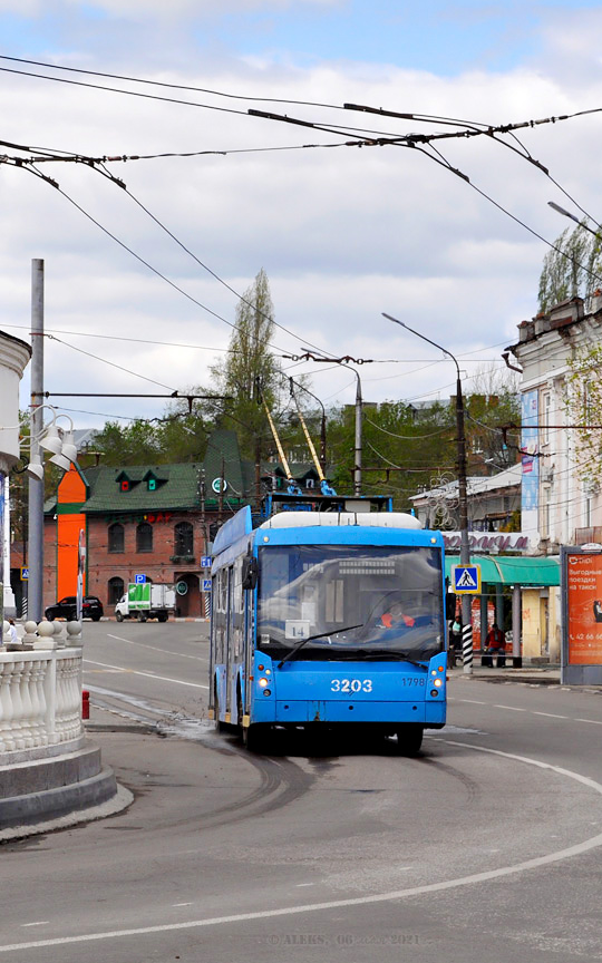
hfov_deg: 11.4
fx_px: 3019
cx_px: 350
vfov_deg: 18.1
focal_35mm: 115
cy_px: 482
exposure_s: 1/500
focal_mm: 50
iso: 200
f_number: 8
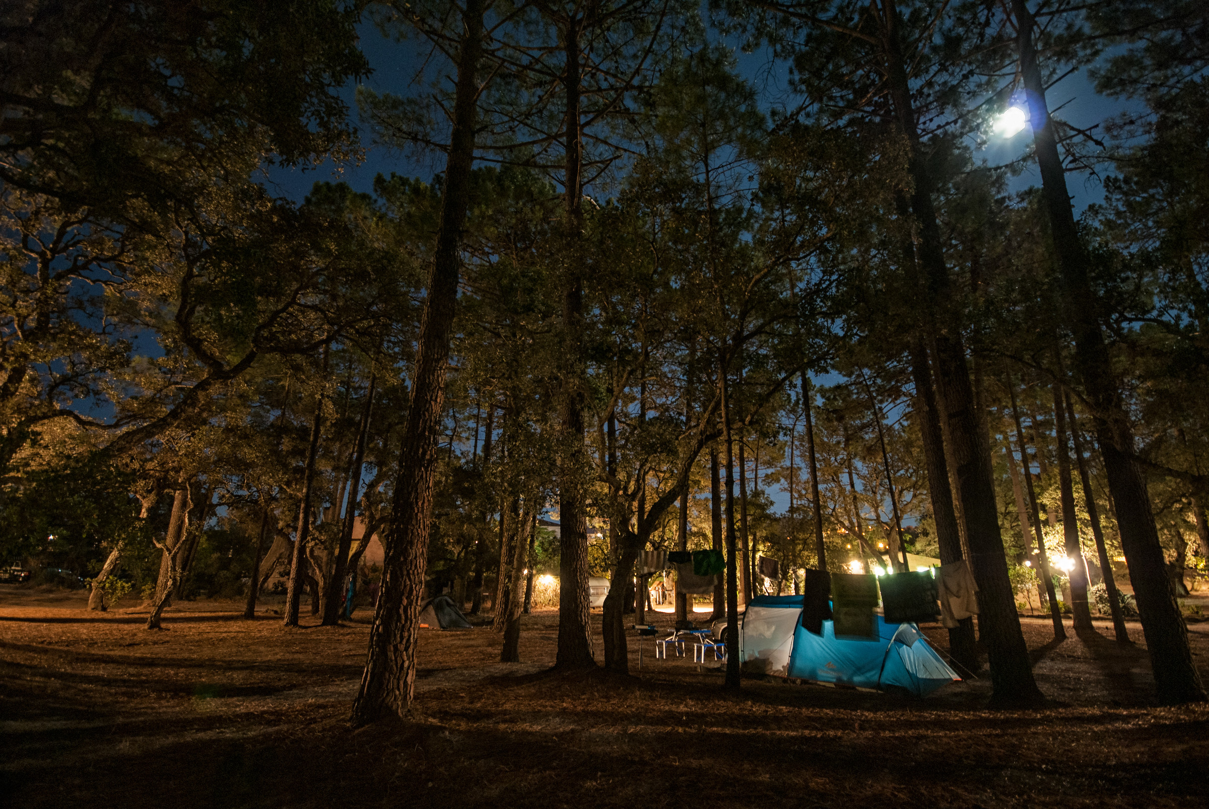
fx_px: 555
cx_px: 604
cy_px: 404
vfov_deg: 72.2
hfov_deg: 94.9
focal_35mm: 16
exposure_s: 20
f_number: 9
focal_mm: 11
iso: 200
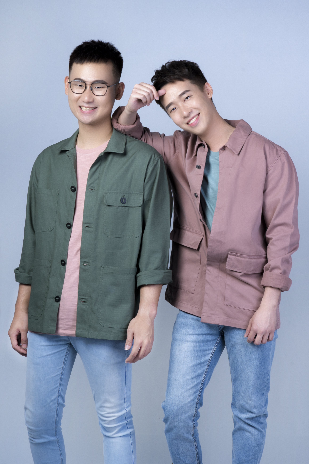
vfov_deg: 31.9
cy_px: 232
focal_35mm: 63
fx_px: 811
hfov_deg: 21.6
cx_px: 154
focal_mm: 42
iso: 125
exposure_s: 1/160
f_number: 18
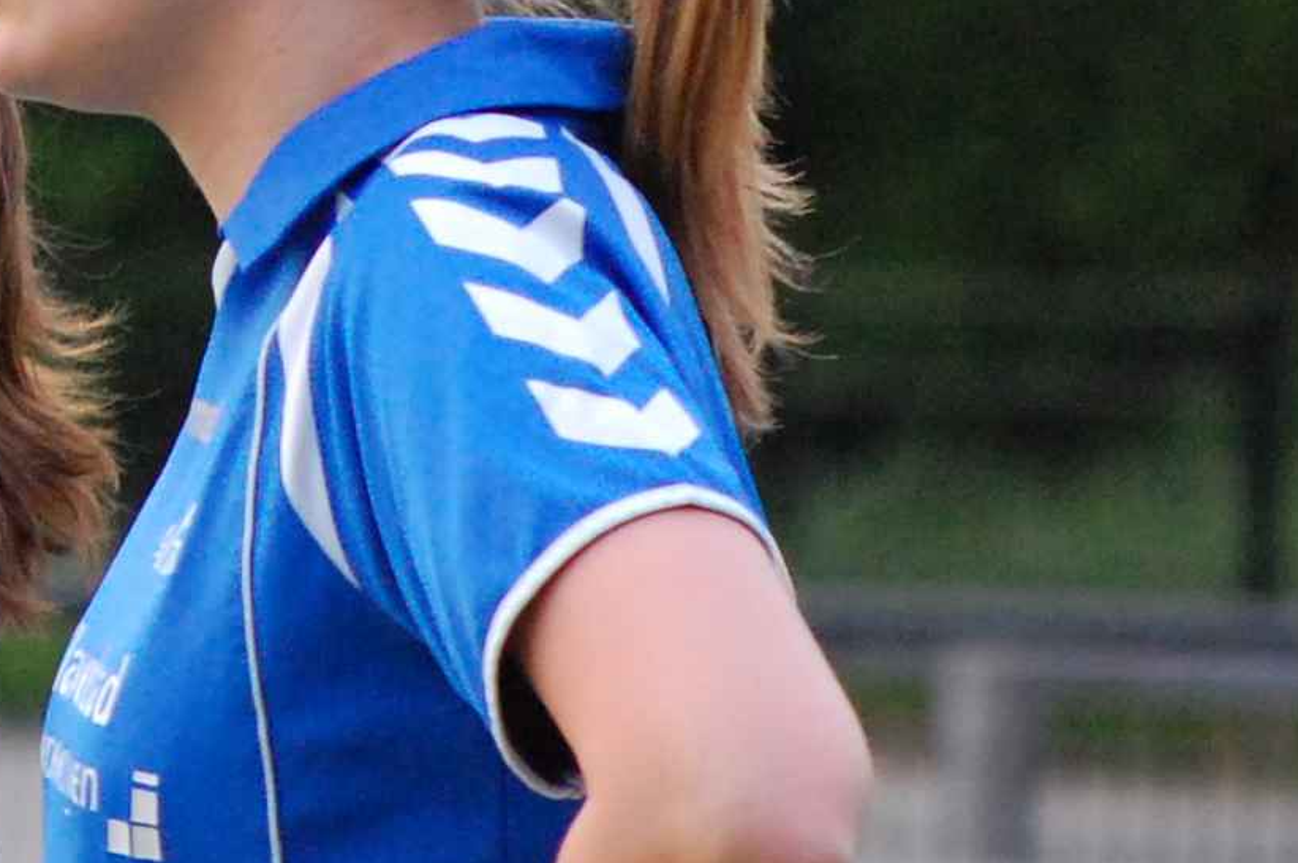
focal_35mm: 473
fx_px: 17040
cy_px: 192
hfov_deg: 4.4
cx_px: 50
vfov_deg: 2.9
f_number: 5.3
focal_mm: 150
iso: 1600
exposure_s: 1/320
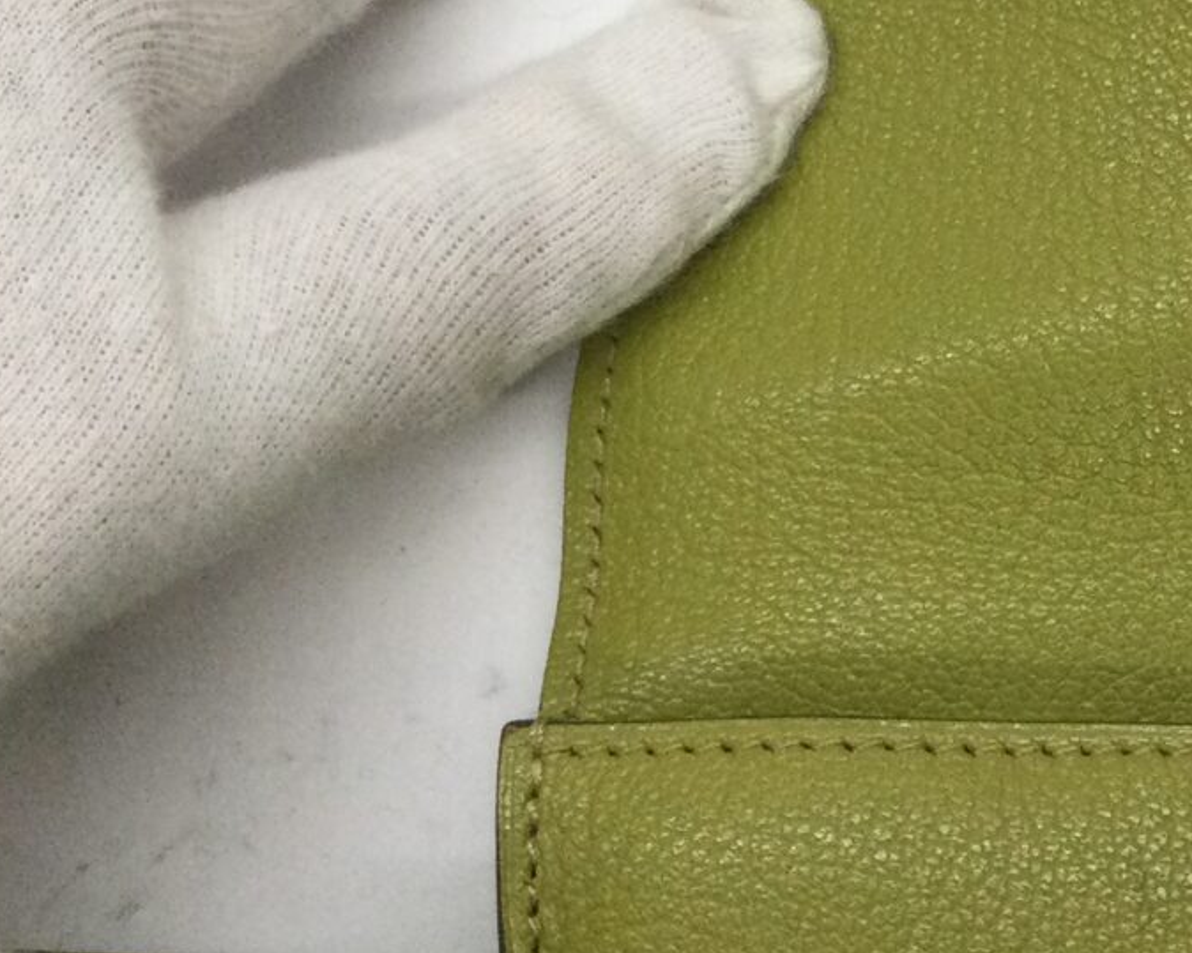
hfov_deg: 18.4
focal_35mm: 92
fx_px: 3245
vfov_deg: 16.6
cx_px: 1788
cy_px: 760
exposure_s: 1/30
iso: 32
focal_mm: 3.3
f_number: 2.4
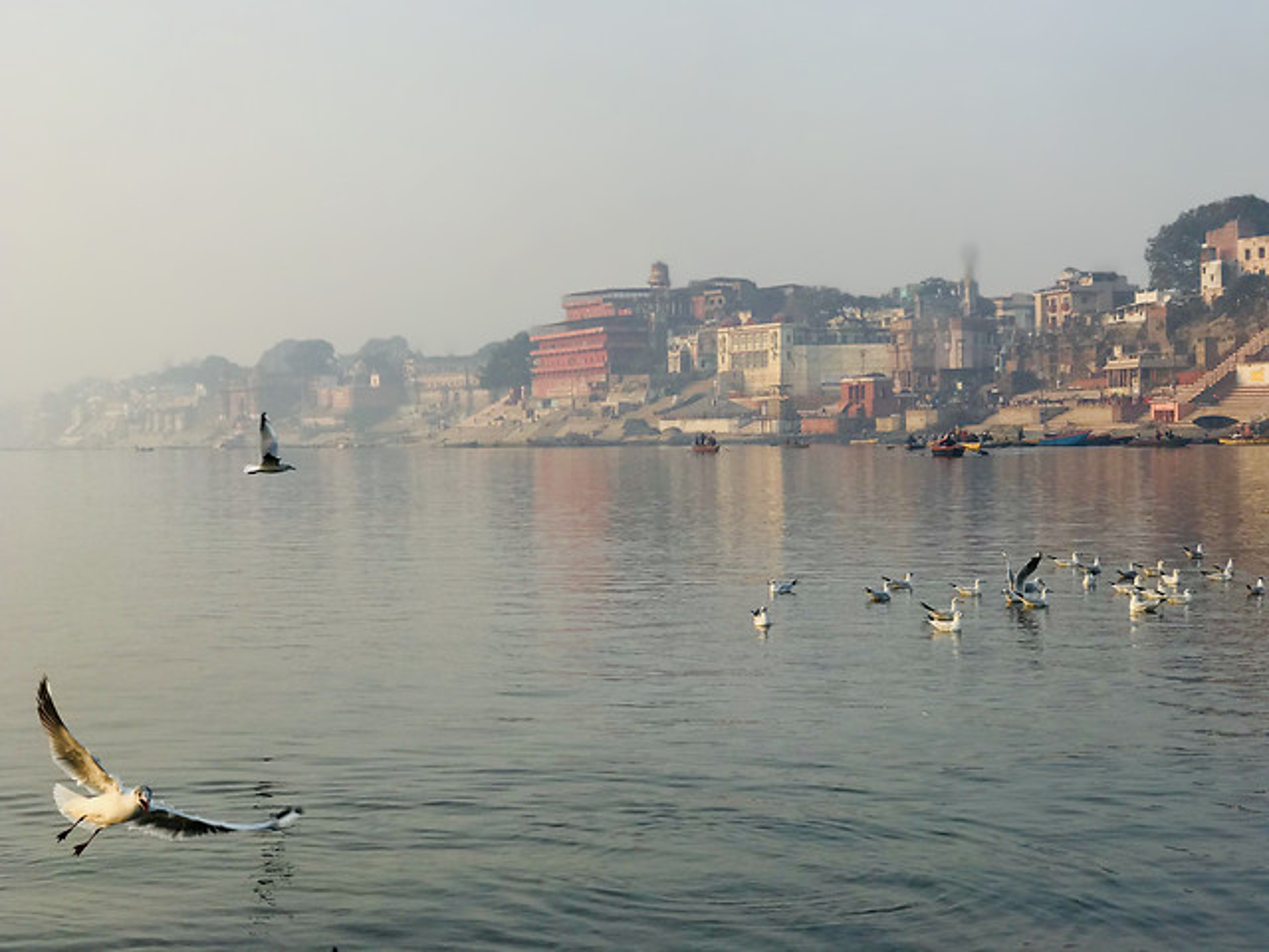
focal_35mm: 57
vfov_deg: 25.7
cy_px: 476
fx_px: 2090
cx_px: 634
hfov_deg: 33.8
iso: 20
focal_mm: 6.6
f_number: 2.8
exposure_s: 1/556
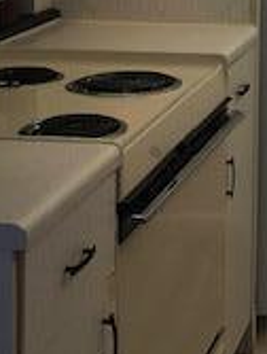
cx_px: 453
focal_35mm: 107
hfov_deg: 12.8
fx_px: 1096
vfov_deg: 17.7
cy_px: -40
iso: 40
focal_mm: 4
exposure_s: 1/120
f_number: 1.8
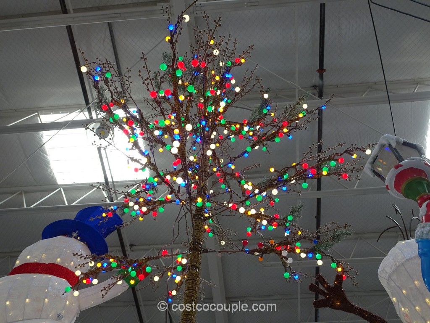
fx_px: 410
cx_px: 215
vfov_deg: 42.9
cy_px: 162
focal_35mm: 33
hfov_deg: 55.4
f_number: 4
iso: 80
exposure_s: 1/40
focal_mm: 5.61
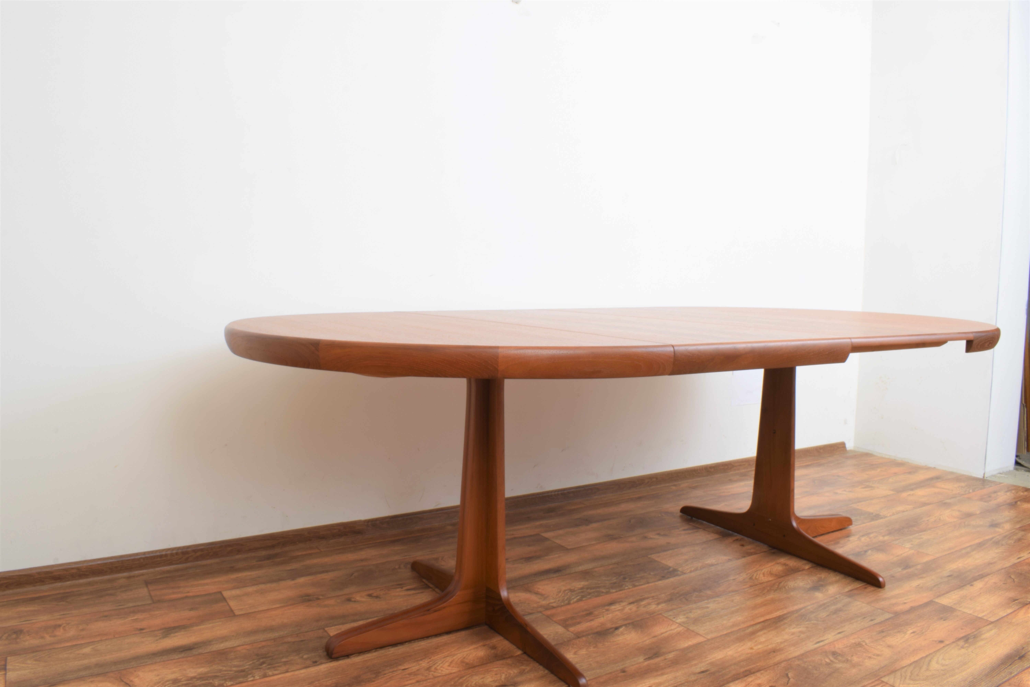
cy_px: 344
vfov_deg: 47.9
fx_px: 772
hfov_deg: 67.4
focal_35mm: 27
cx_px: 515
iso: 100
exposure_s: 4
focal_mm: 18
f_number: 22
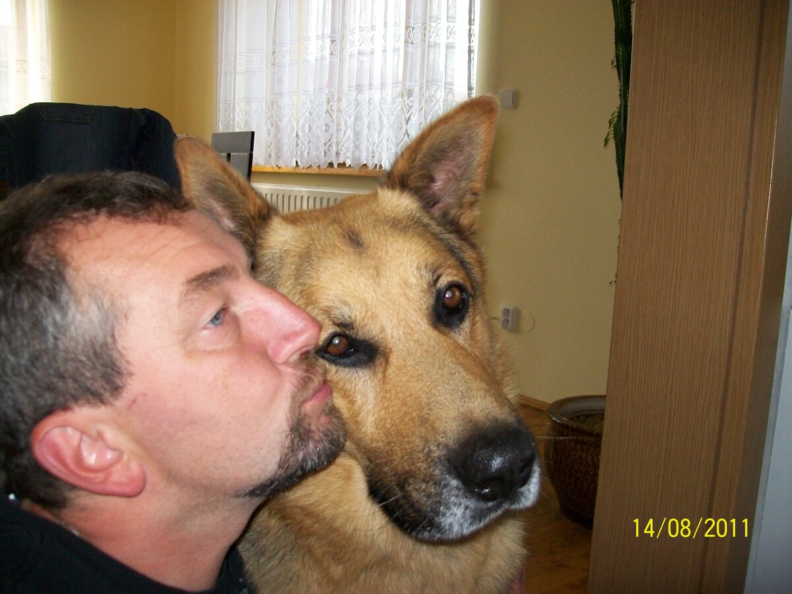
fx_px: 778
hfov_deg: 54.0
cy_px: 297
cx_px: 396
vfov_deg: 41.8
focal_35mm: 34
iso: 160
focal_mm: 6.1
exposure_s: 1/160
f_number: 2.7
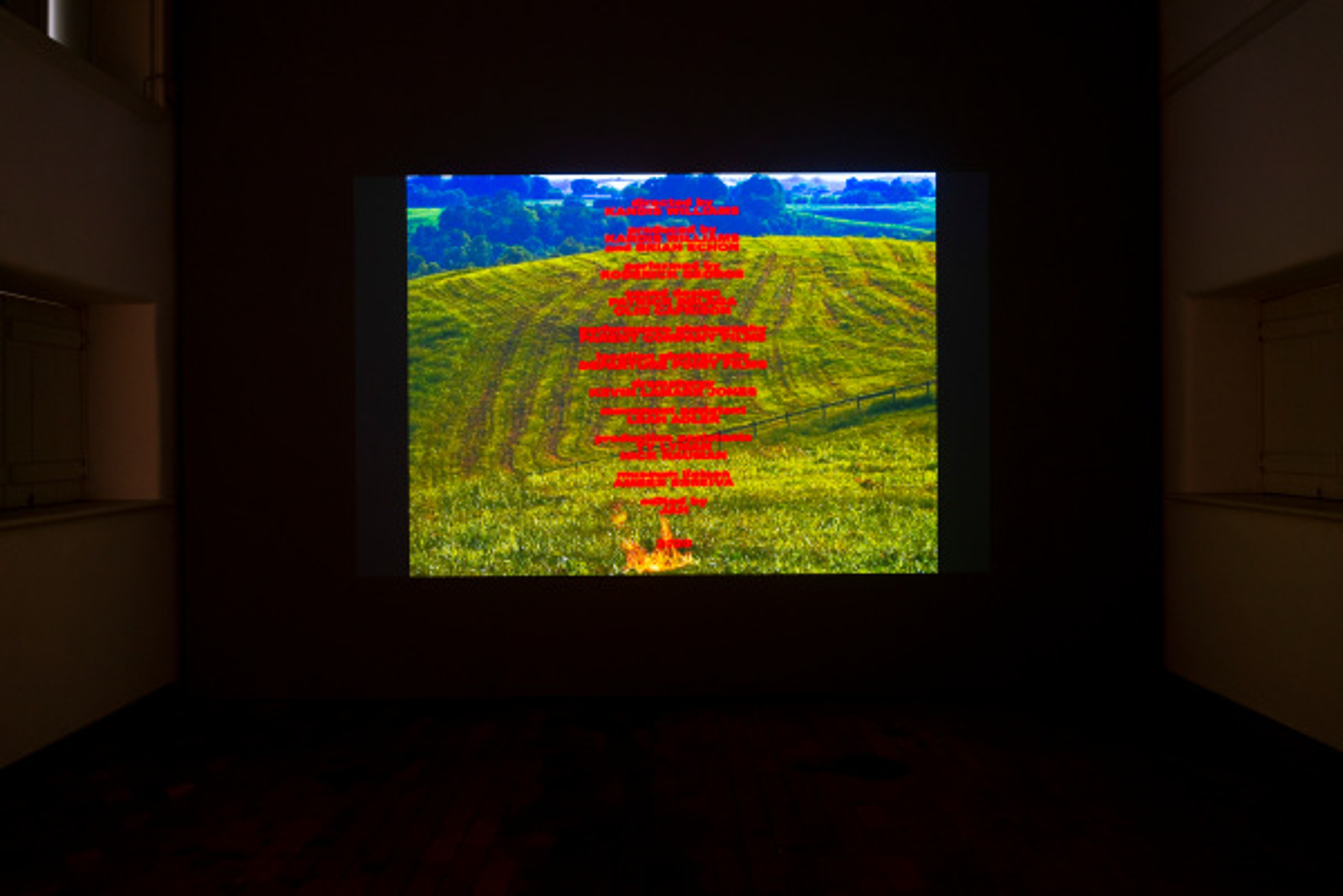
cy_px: 448
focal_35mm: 24
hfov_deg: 73.7
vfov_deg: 53.1
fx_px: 895
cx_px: 672
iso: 800
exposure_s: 1/30
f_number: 4
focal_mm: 24
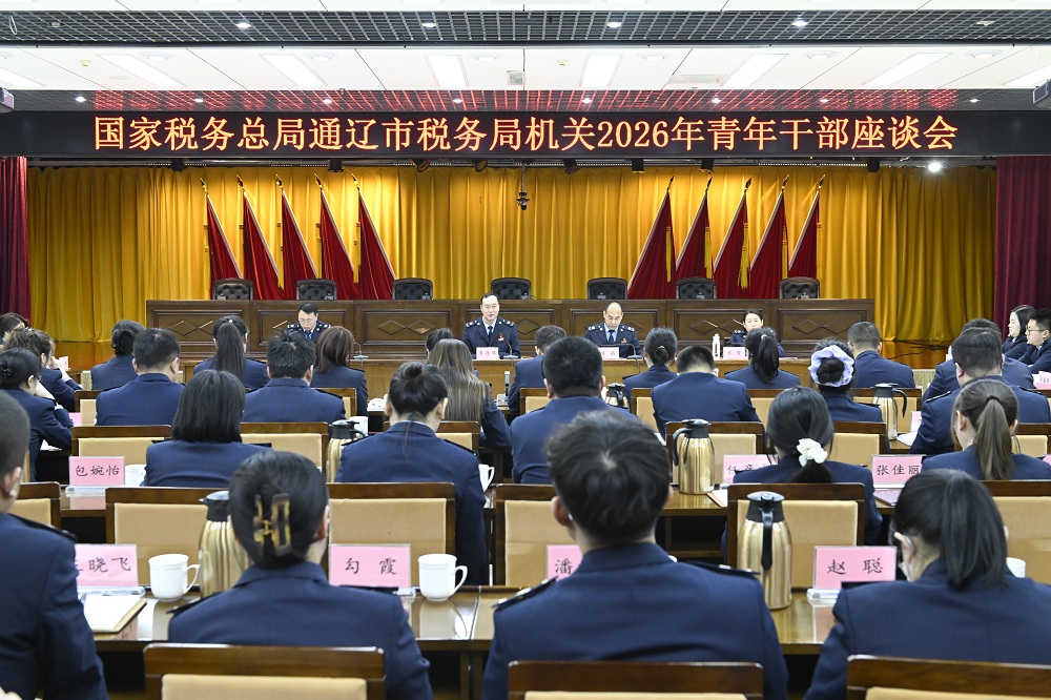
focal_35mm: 42
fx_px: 1226
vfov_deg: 31.9
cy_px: 350
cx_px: 526
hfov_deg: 46.4
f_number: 5.6
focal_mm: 42
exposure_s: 1/50
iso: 4000
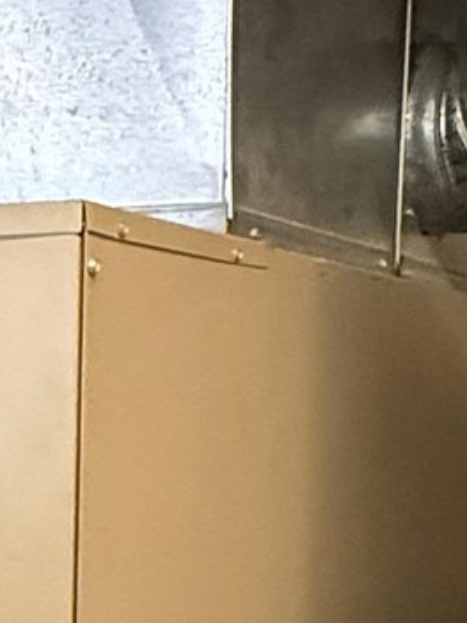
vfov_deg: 20.7
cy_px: 612
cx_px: 36
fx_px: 1656
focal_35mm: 92
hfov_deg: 15.8
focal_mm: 2.22
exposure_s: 1/60
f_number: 2.2
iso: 1250
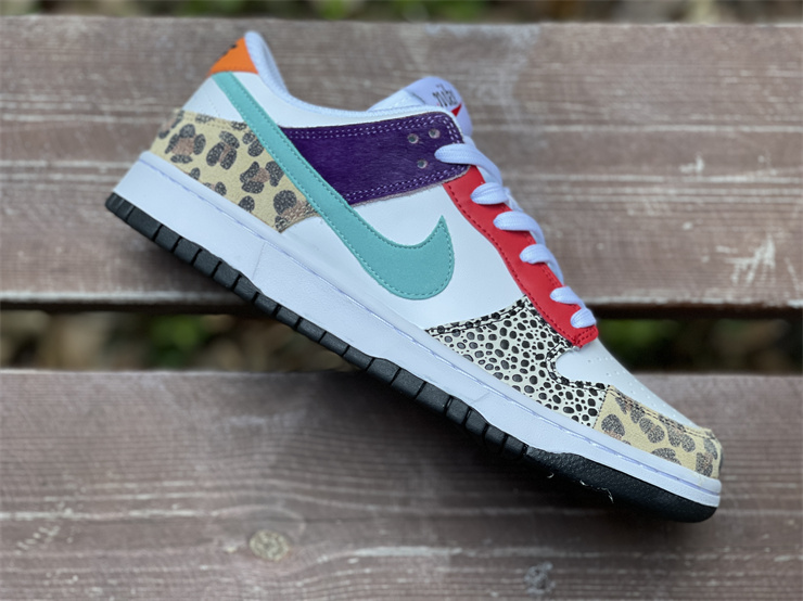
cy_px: 300
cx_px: 402
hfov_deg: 30.3
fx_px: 1484
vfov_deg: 22.9
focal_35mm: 64
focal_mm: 7.5
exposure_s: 1/121
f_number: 2.2
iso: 64
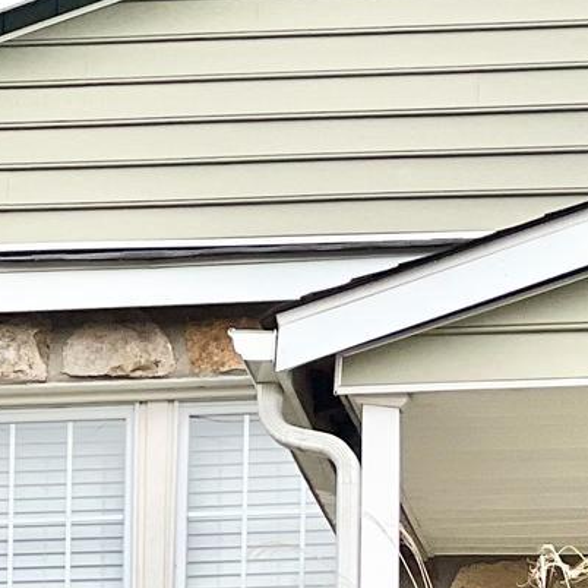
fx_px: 6669
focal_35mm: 347
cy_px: 764
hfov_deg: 5.0
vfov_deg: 5.0
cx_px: 622
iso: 64
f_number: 2.8
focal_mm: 9
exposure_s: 1/121
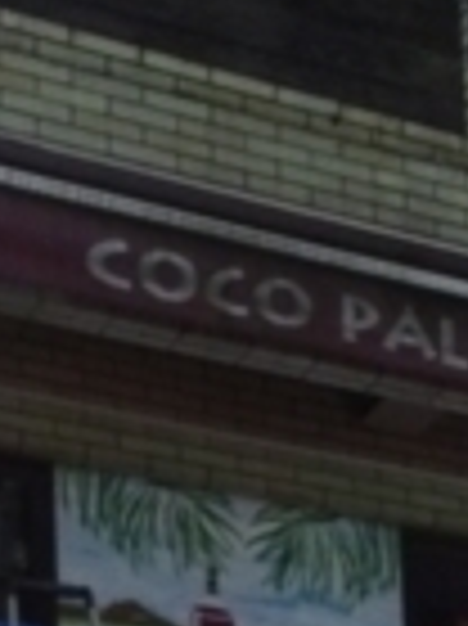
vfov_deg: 13.0
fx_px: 2491
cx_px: 459
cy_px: 1117
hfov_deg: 10.6
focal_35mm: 138
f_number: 2.2
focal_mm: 4.12
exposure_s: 1/20
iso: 320
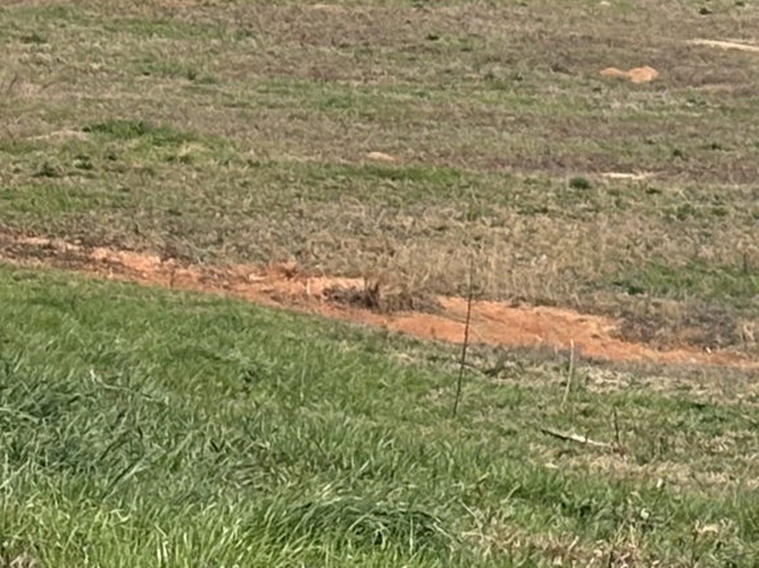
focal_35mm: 279
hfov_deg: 6.9
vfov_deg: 5.3
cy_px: -86
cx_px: 1534
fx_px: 6114
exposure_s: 1/3636
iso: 32
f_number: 1.6
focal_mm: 5.96
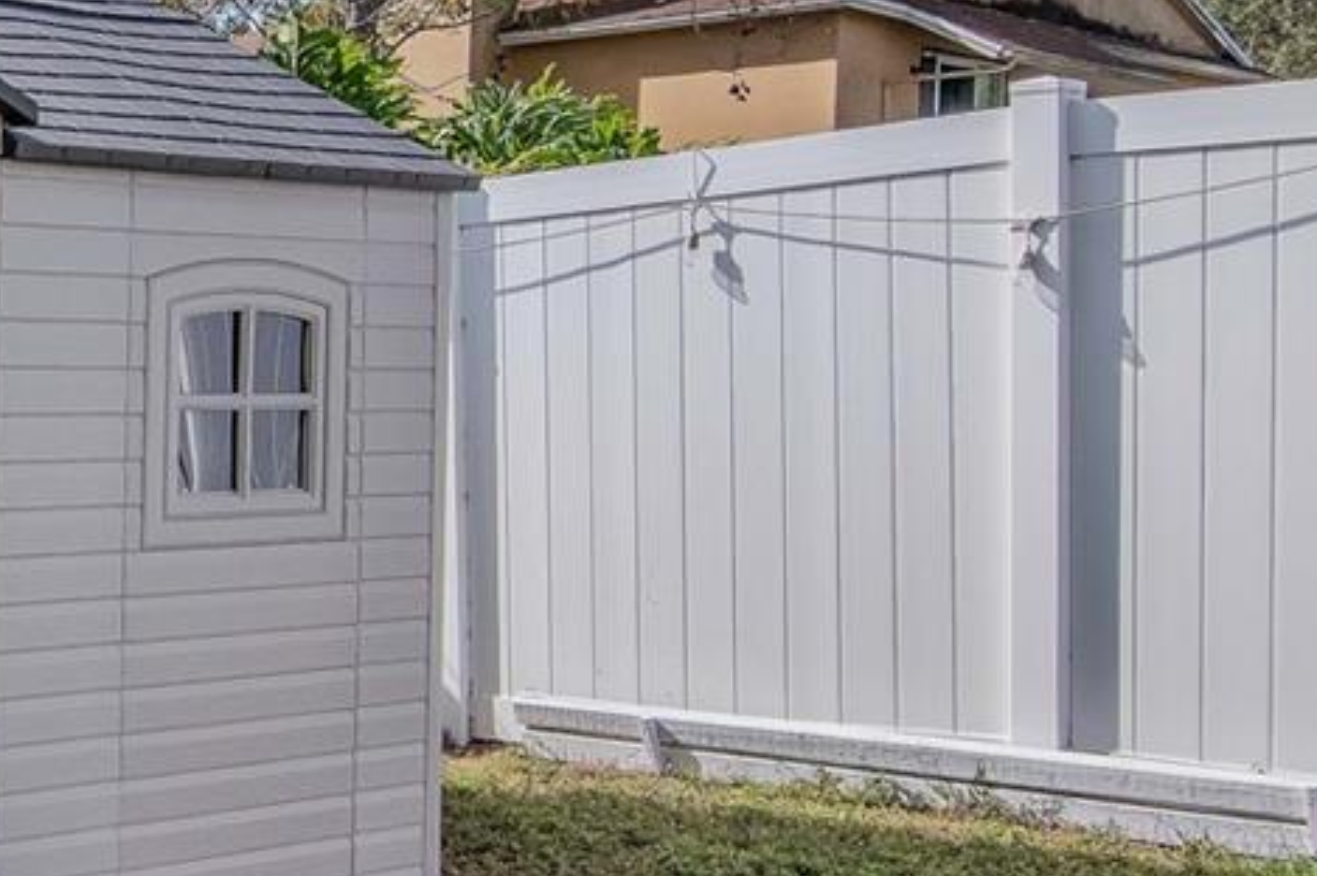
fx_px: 2151
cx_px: -351
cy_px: 368
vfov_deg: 23.0
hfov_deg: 28.5
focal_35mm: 59
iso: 800
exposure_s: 1/640
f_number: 11
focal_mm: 11.5
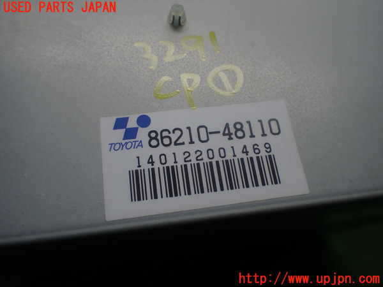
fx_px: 332
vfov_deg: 46.8
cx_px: 192
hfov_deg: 60.0
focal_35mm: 30
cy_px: 144
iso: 100
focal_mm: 5.4
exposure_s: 1/160
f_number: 2.3
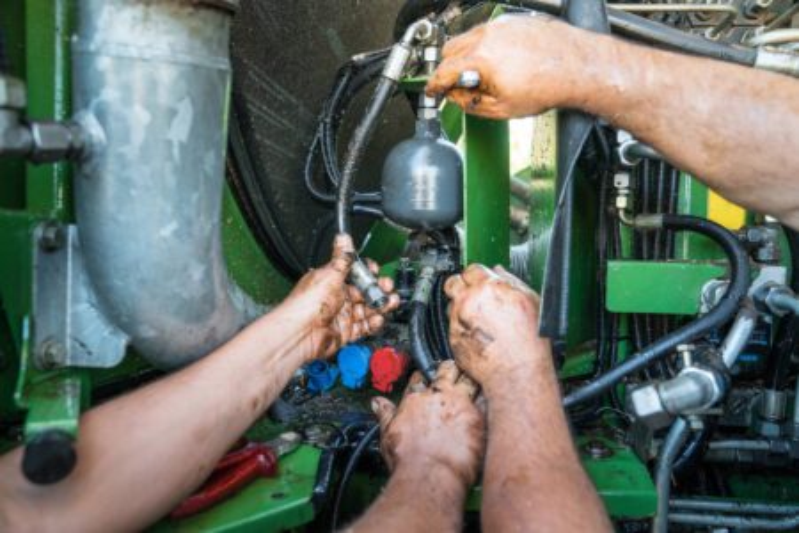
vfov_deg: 53.1
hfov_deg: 73.7
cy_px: 266
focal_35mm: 24
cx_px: 400
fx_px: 533
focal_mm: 24
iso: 800
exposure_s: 1/160
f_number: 4
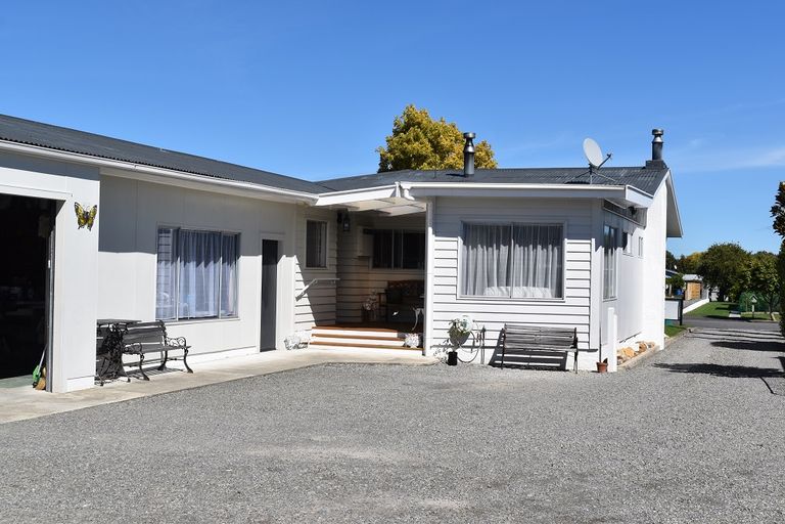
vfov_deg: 30.8
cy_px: 262
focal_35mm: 44
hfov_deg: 45.0
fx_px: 948
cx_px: 392
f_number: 11
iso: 200
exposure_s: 1/500
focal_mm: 29
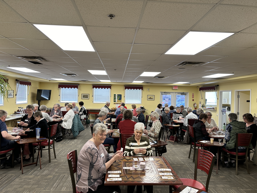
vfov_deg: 56.8
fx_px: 178
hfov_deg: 71.6
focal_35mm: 24
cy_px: 96
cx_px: 128
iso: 160
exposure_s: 1/60
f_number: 1.78
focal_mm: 6.86
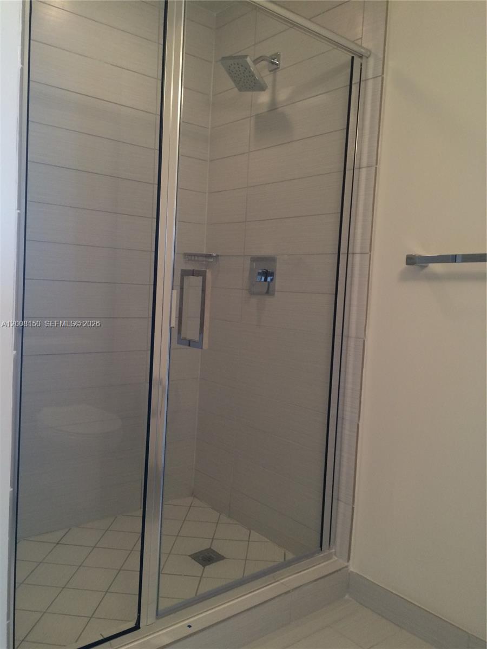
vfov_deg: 61.7
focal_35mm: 29
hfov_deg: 48.2
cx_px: 244
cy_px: 324
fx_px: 544
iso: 160
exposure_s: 1/30
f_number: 2.2
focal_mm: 4.15
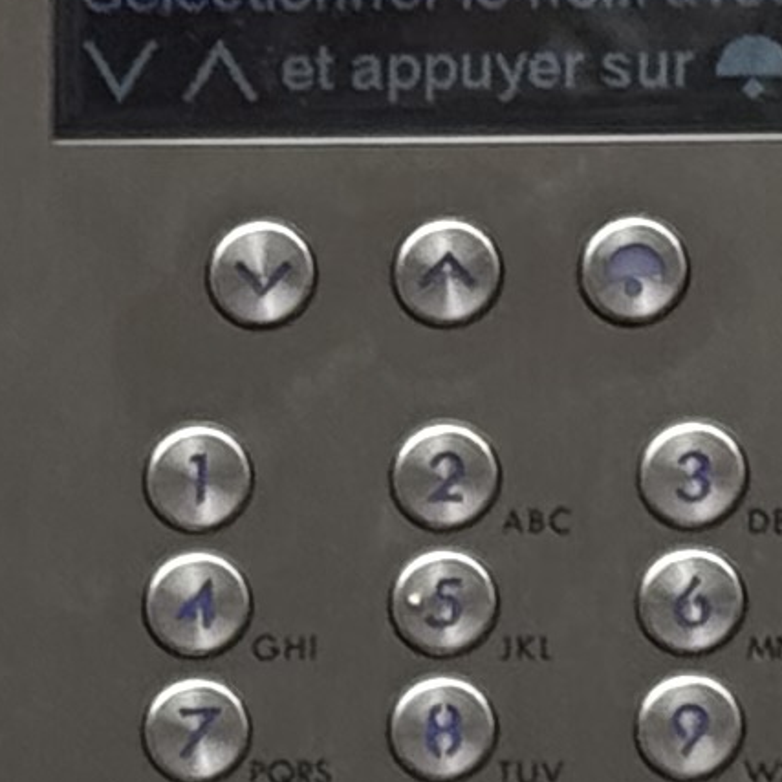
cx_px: -700
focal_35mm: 401
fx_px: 10249
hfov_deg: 4.3
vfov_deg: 4.4
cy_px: 896
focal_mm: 6.76
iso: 64
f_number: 1.78
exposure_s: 1/747
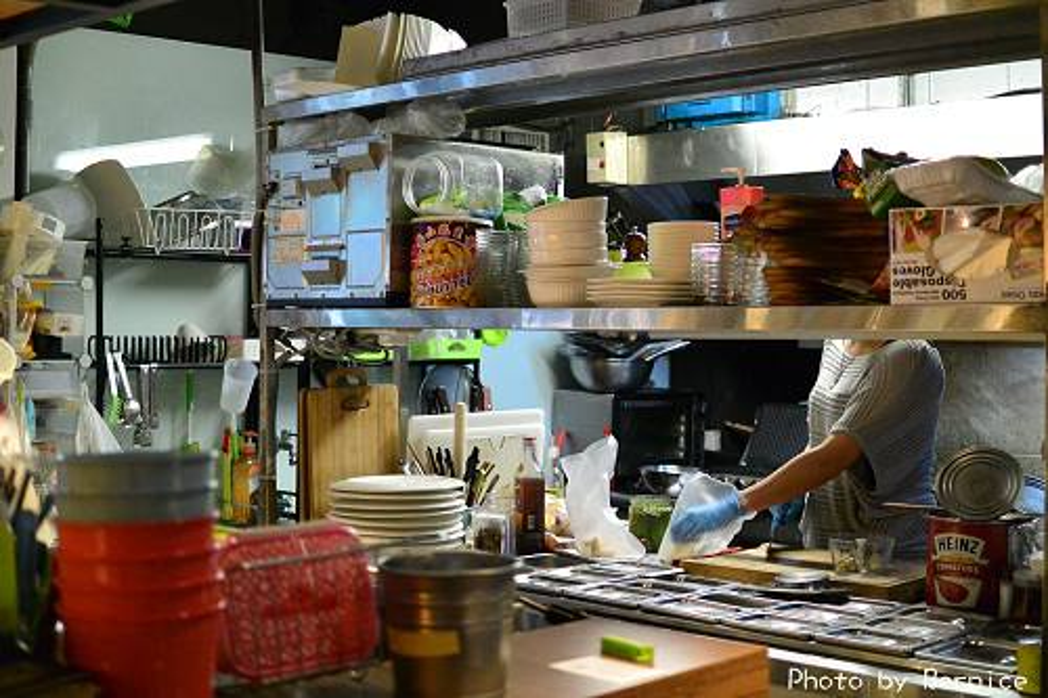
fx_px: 1426
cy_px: 349
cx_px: 524
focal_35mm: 49
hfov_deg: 40.4
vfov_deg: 27.5
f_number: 1.8
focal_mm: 18.5
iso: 560
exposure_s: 1/125
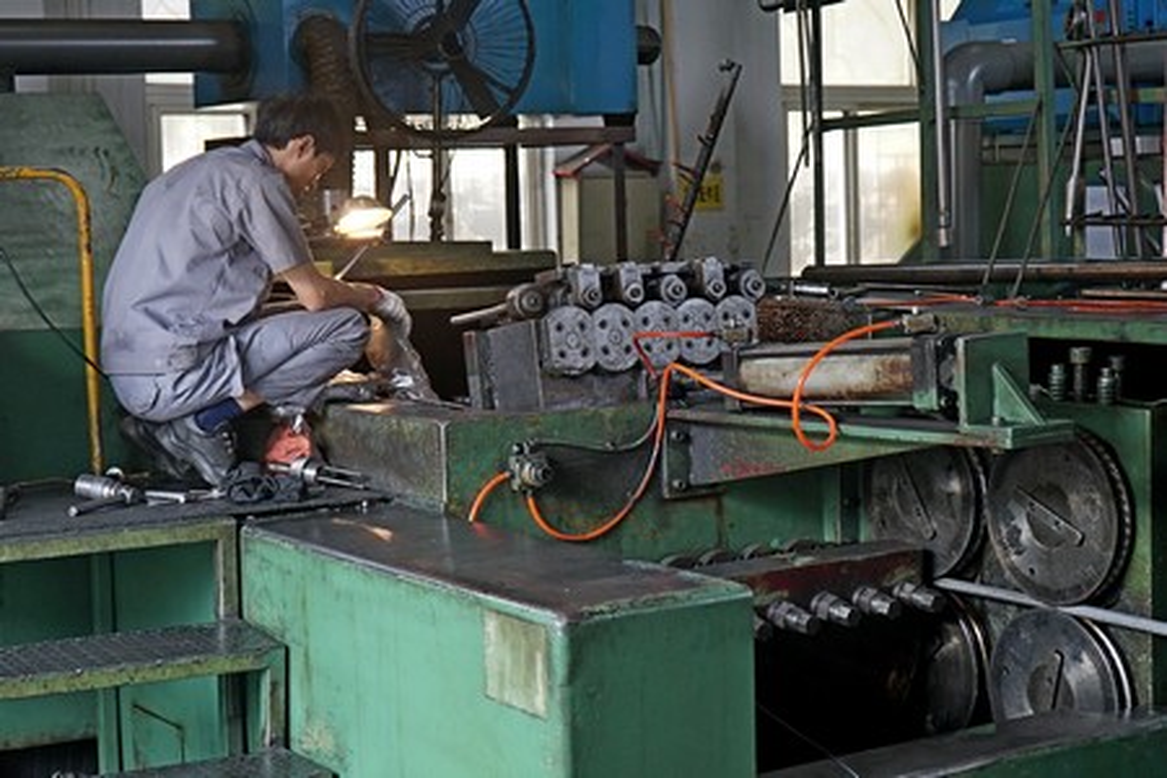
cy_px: 389
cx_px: 584
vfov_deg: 26.0
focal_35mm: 52
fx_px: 1686
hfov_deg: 38.2
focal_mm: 52
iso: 2000
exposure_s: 1/160
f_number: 5
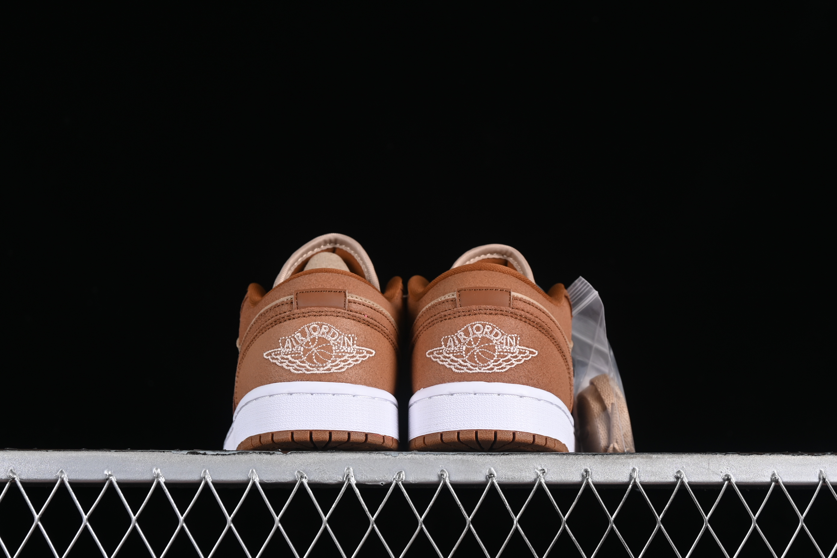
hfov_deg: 27.0
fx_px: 1744
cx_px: 418
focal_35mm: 75
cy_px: 279
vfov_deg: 18.2
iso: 160
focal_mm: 50
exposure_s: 1/60
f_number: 7.1
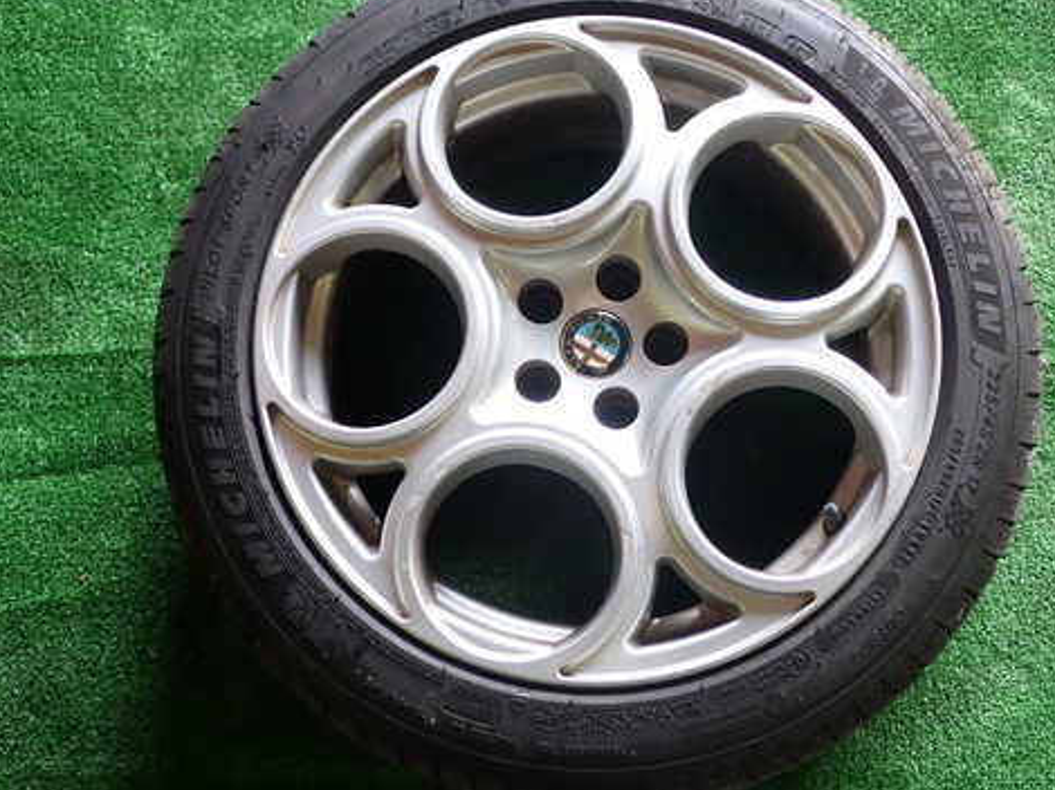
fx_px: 1401
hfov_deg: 41.2
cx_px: 593
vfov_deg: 31.5
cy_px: 379
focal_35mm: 46
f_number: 2.5
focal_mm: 6.37
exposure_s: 1/40
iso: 200
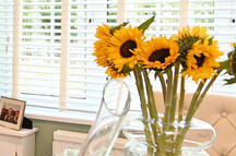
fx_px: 497
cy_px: 34
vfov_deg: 17.7
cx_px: -140
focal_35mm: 76
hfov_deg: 21.4
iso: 450
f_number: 4
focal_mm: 16
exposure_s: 1/60
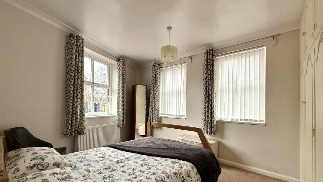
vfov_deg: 66.6
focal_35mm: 16
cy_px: 106
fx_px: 137
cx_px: 169
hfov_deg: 99.3
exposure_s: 1/100
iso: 250
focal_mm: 2.22
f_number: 2.2
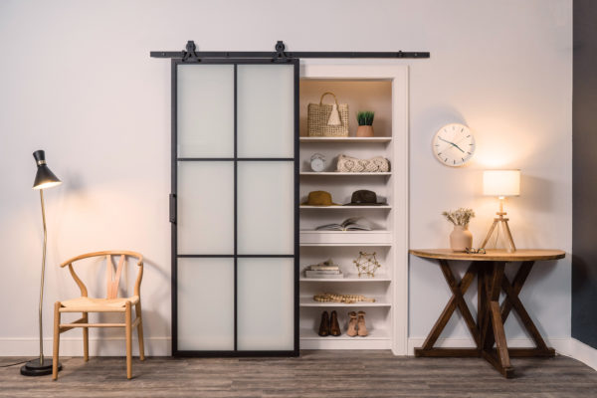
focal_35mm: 35
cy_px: 199
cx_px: 298
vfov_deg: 37.9
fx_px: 580
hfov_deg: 54.4
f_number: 4
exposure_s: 1/125
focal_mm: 35
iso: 640
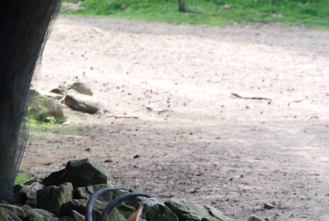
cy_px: 230
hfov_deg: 3.7
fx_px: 5033
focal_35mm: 550
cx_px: 336
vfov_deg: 2.5
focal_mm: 170
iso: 400
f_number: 4.8
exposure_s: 1/400
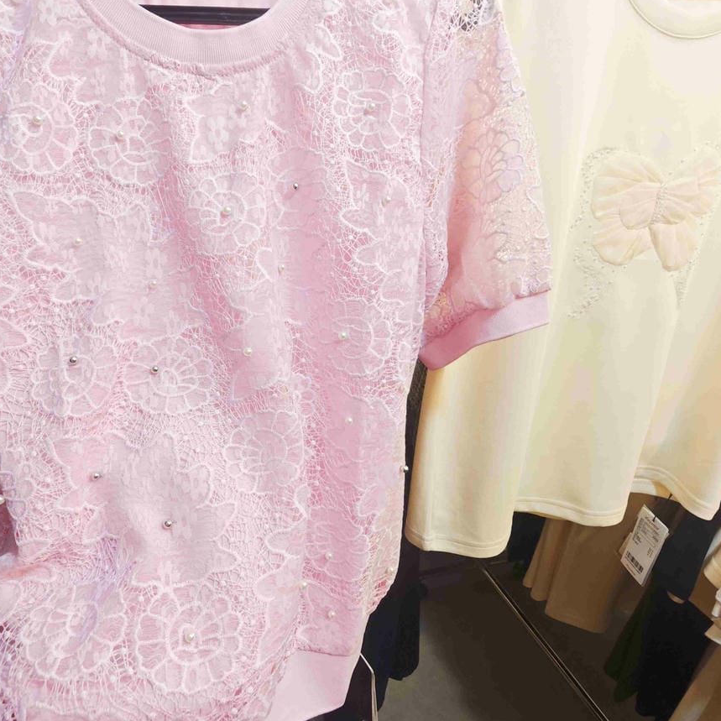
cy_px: 361
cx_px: 264
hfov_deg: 70.8
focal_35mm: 21
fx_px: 495
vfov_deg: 72.1
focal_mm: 2.03
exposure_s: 1/60
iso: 100
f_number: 1.8
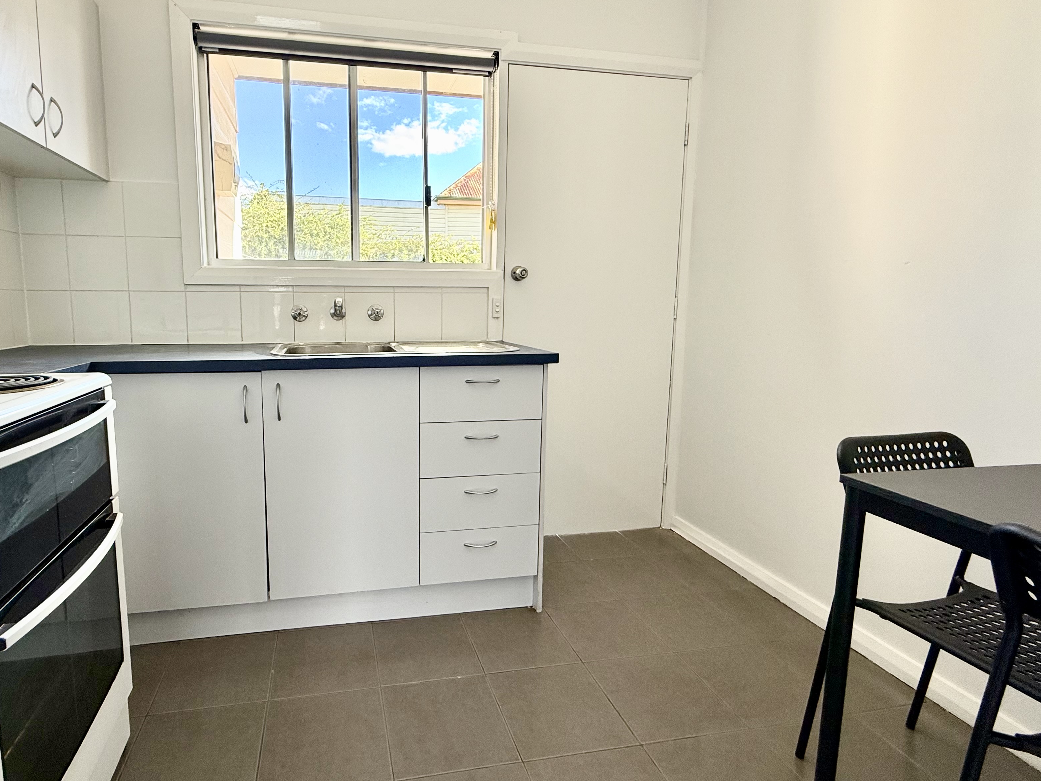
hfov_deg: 86.9
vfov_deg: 71.6
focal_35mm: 18
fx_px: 541
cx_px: 427
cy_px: 371
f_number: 2.2
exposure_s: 1/99
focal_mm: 2.22
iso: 100
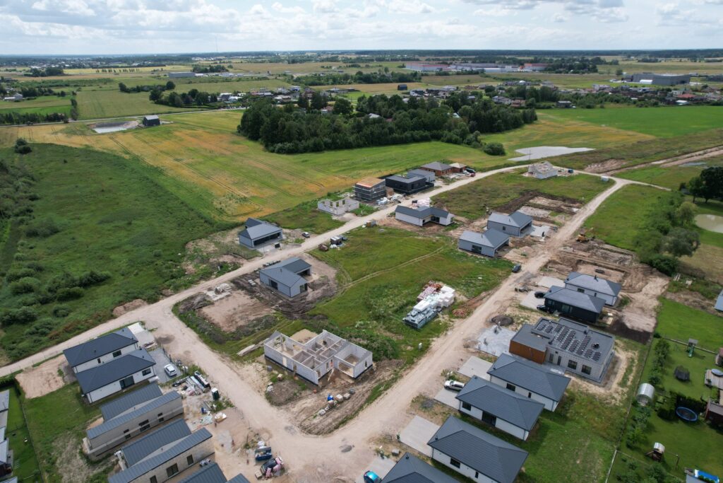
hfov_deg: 78.6
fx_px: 442
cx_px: 362
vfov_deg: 57.2
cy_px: 242
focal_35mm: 22
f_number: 2.8
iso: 150
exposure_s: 1/2500
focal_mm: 8.38
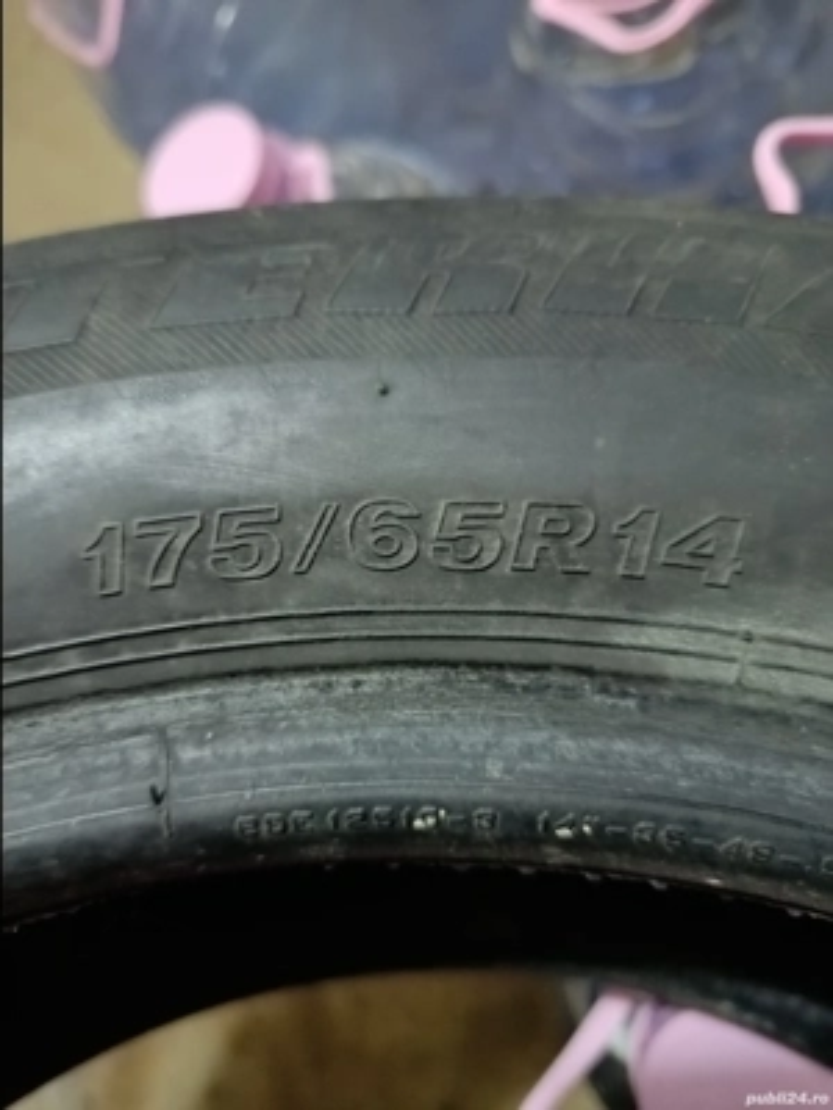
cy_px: 555
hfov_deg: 56.8
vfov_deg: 71.6
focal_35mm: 24
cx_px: 416
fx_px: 770
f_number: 1.75
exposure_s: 1/14.3
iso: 10318
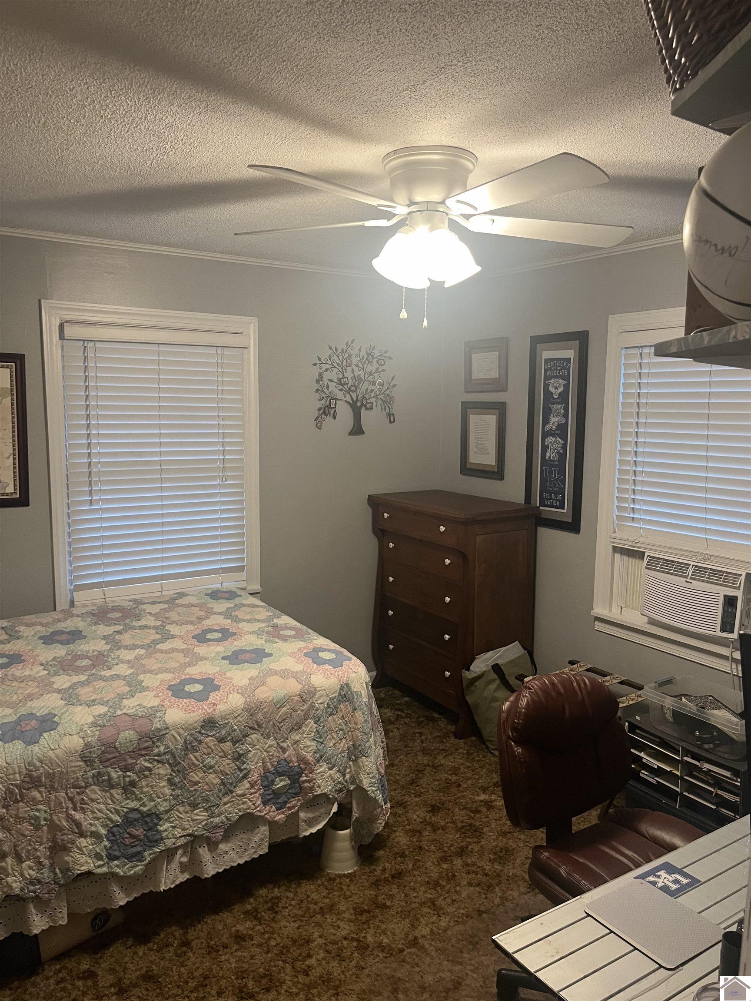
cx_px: 376
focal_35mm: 26
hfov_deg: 53.1
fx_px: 752
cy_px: 500
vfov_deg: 67.3
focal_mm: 5.1
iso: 250
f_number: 1.6
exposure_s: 1/60
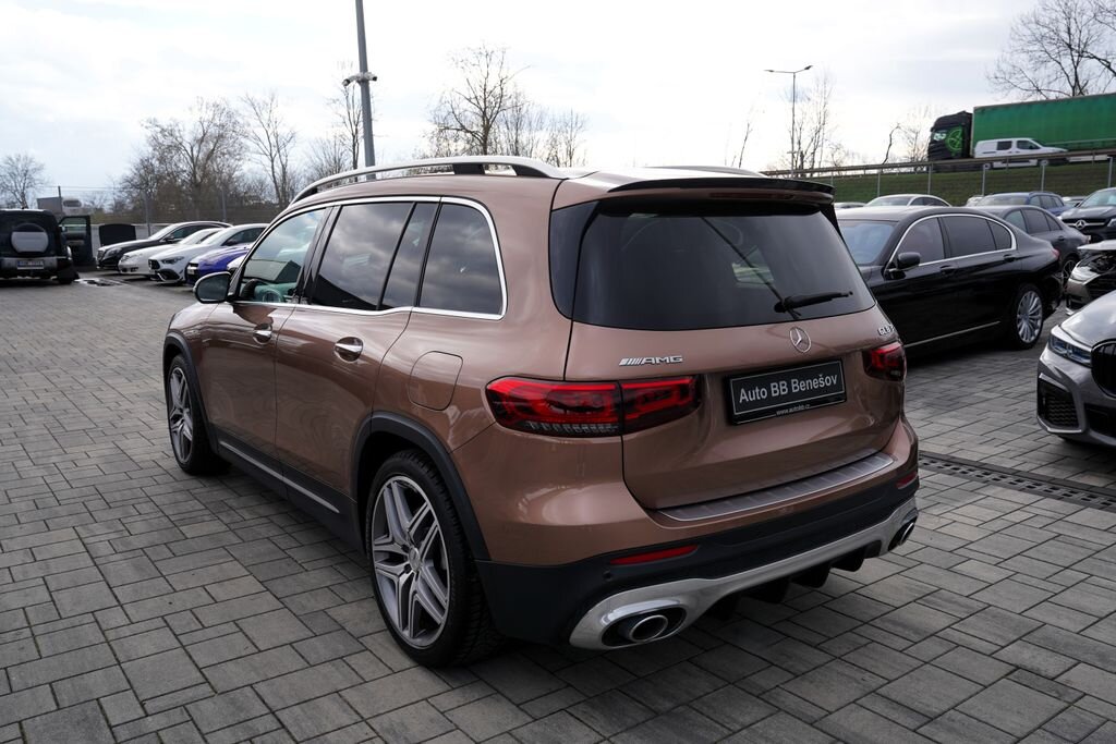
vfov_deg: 45.0
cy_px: 372
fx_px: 899
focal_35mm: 29
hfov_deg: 63.7
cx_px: 558
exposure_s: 1/160
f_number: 6.3
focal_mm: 29
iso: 100
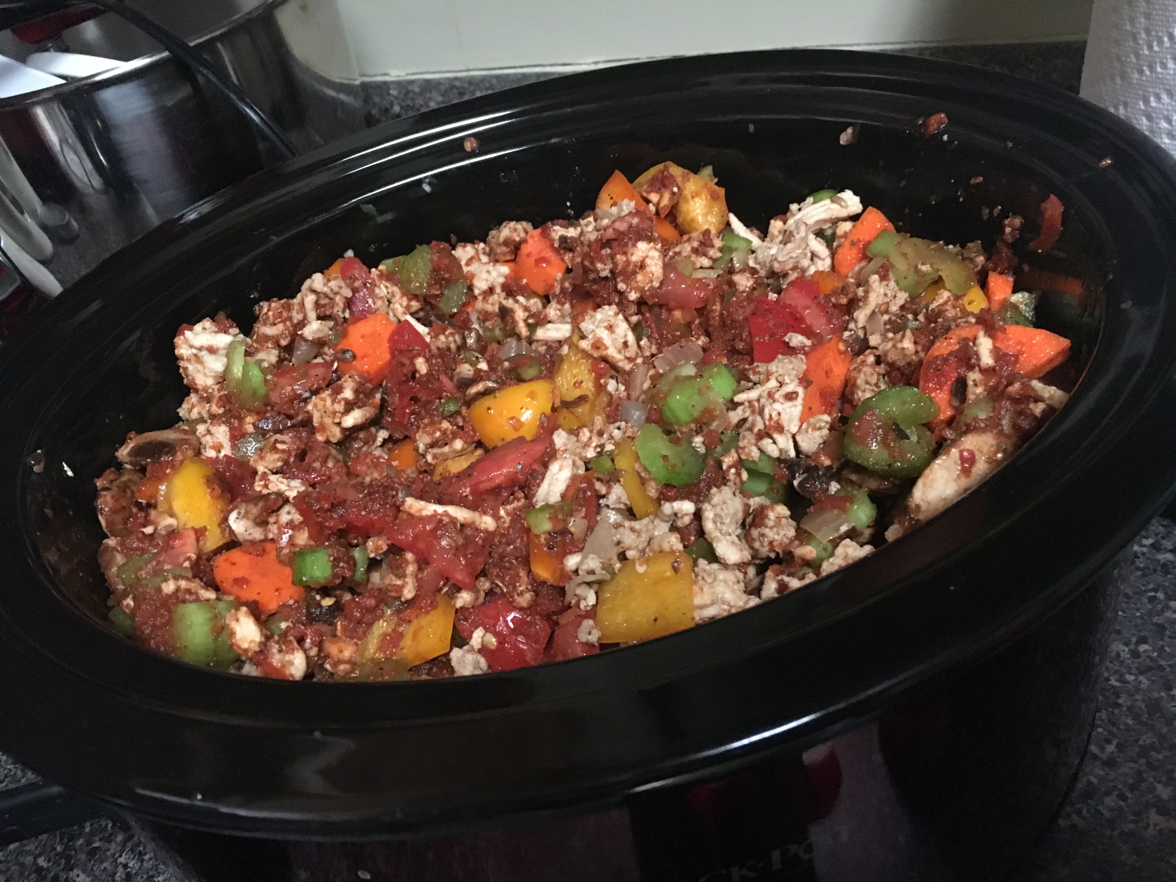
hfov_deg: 61.7
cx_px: 588
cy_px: 441
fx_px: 985
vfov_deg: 48.2
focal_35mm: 29
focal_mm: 4.15
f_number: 2.2
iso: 320
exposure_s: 1/15
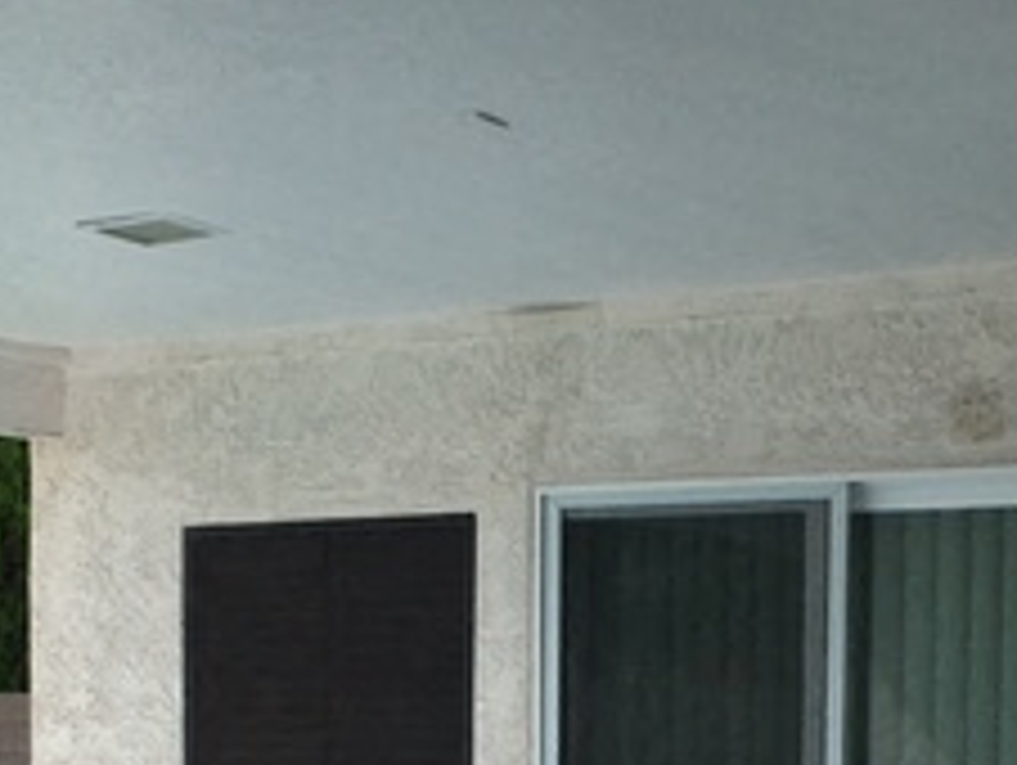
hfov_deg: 23.8
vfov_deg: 17.4
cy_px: 864
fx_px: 2412
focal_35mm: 82
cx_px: 472
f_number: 2.2
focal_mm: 4.15
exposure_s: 1/1350
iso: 25
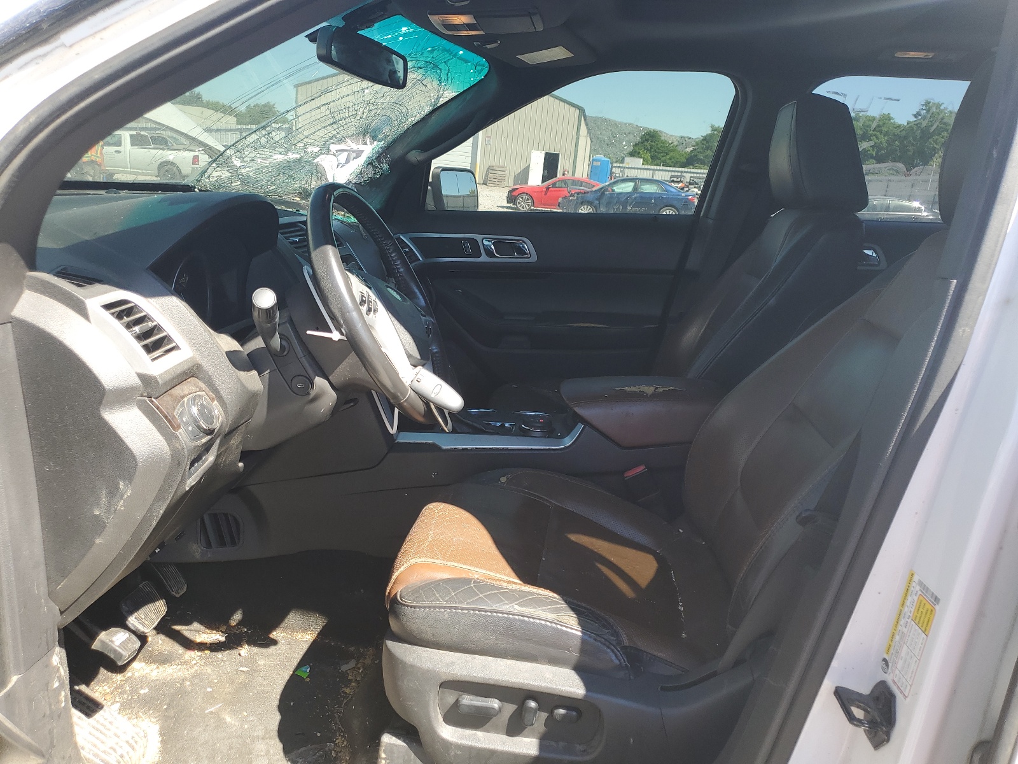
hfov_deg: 67.3
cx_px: 509
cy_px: 382
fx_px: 765
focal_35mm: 26
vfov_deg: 53.1
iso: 50
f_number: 1.5
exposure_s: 1/476
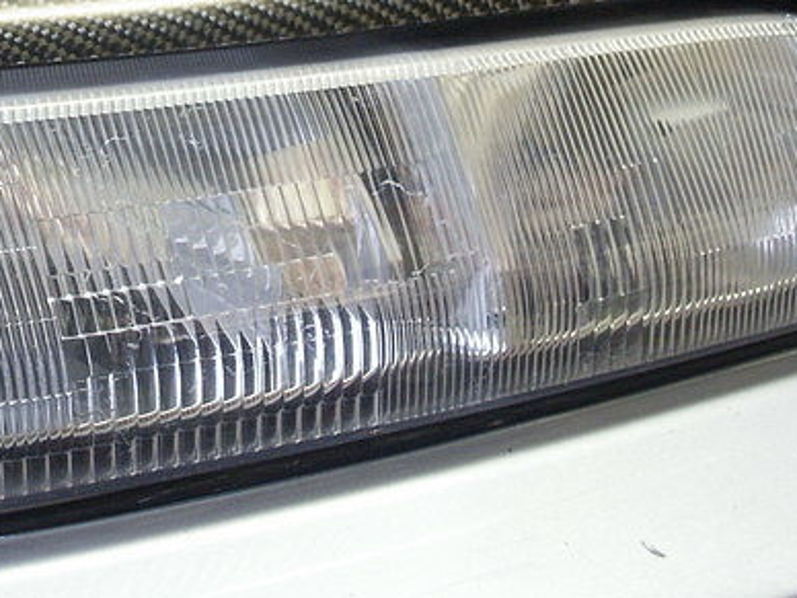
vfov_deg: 14.2
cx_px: 86
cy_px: 8
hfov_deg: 18.8
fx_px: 2371
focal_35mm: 103
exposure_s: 1/6
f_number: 3.5
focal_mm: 12.99
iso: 200
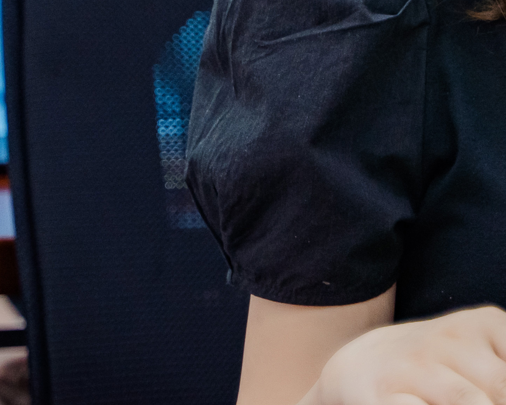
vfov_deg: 5.7
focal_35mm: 269
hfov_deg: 7.1
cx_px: 639
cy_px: -75
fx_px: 4028
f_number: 2.8
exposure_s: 1/200
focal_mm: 69
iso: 800
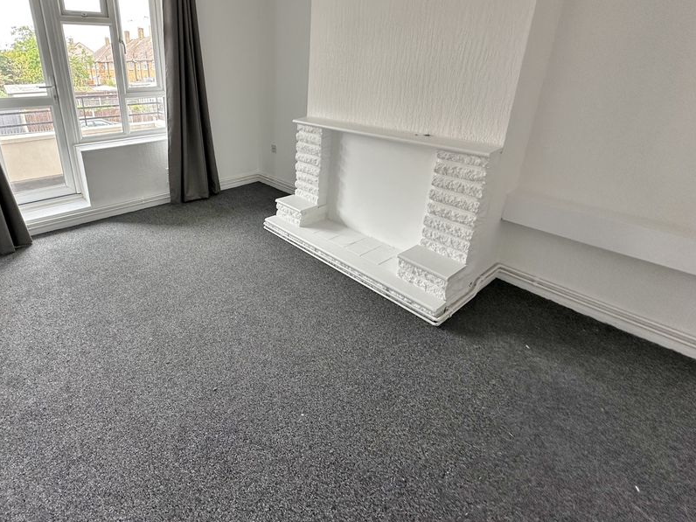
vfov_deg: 70.2
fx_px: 362
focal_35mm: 18
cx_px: 249
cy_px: 189
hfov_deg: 85.5
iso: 125
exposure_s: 1/99
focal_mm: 2.22
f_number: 2.2
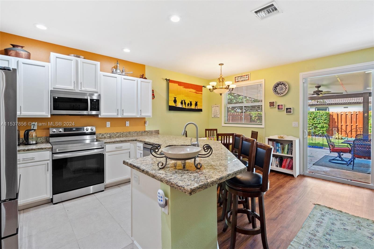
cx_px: 187
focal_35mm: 16
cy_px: 124
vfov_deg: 73.8
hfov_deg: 96.7
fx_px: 166
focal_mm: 16
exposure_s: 1/15
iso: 1000
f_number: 8
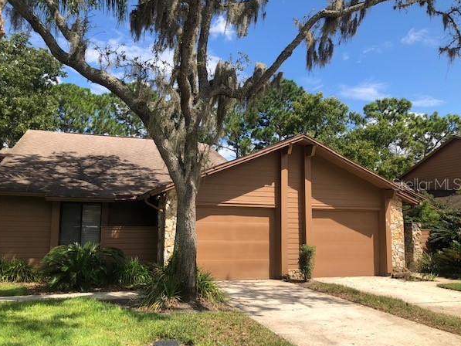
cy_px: 184
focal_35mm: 30
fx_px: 400
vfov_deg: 46.8
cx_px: 218
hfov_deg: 59.9
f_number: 1.8
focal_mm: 3.99
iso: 20
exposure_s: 1/1372
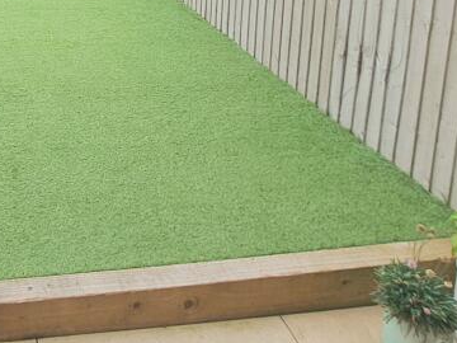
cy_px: -61
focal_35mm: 37
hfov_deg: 44.4
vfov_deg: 32.5
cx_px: 24
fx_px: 488
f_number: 2.2
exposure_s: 1/769
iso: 50
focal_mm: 1.74
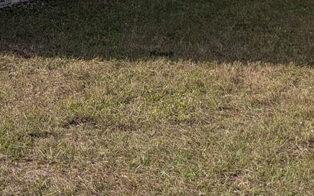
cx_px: -8
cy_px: -93
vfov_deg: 14.5
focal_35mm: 84
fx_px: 718
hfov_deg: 23.5
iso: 45
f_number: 1.89
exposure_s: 1/1776
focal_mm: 5.43
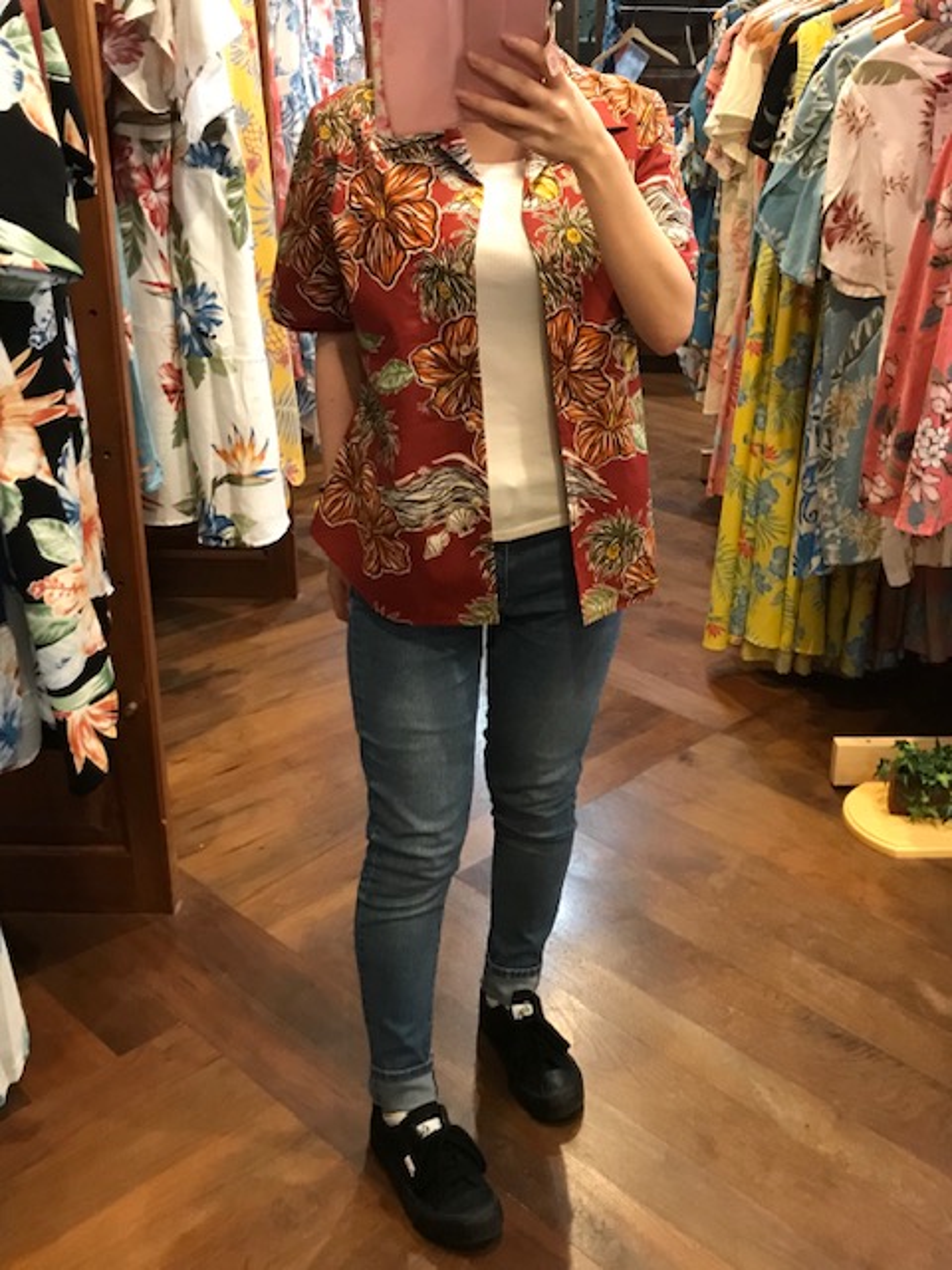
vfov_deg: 63.4
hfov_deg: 49.7
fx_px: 1027
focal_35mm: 28
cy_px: 635
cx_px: 476
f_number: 1.8
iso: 100
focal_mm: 3.99
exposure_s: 1/15
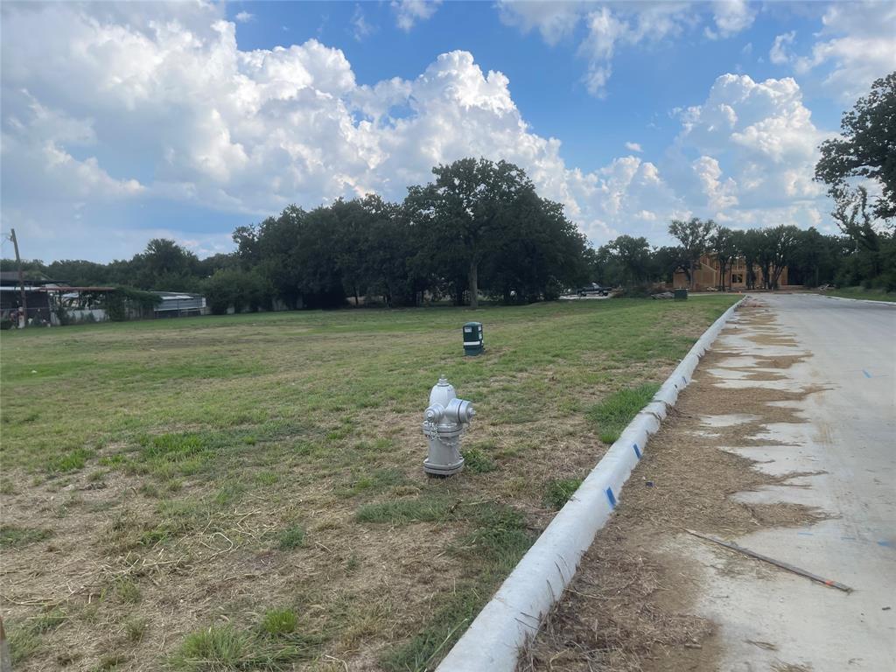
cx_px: 448
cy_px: 336
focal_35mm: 25
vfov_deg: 54.9
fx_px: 647
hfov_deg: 69.4
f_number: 1.6
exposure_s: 1/3344
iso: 32
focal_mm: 5.1
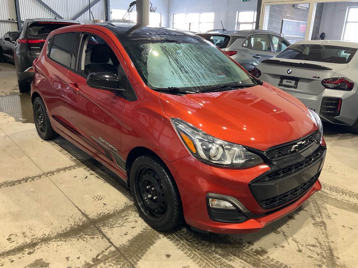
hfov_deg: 61.7
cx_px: 179
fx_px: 300
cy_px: 134
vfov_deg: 48.2
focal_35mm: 29
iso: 125
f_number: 1.8
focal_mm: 3
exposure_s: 1/60
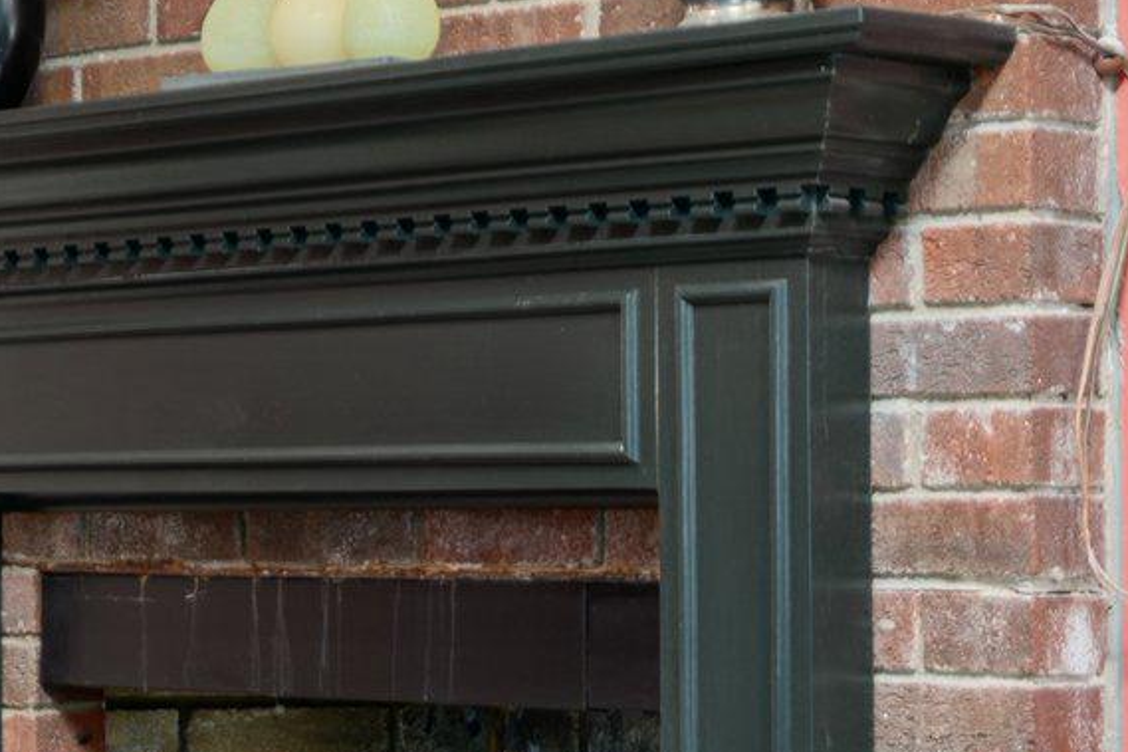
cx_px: -42
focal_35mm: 126
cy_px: 517
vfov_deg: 10.9
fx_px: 3947
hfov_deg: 15.9
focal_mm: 35
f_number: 2.8
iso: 320
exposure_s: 1/80
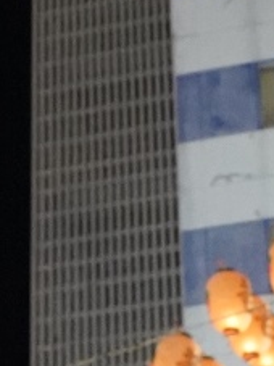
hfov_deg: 7.0
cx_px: -69
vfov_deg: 8.9
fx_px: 2218
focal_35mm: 210
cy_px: -347
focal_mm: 28
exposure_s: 1/50
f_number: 4
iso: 12800
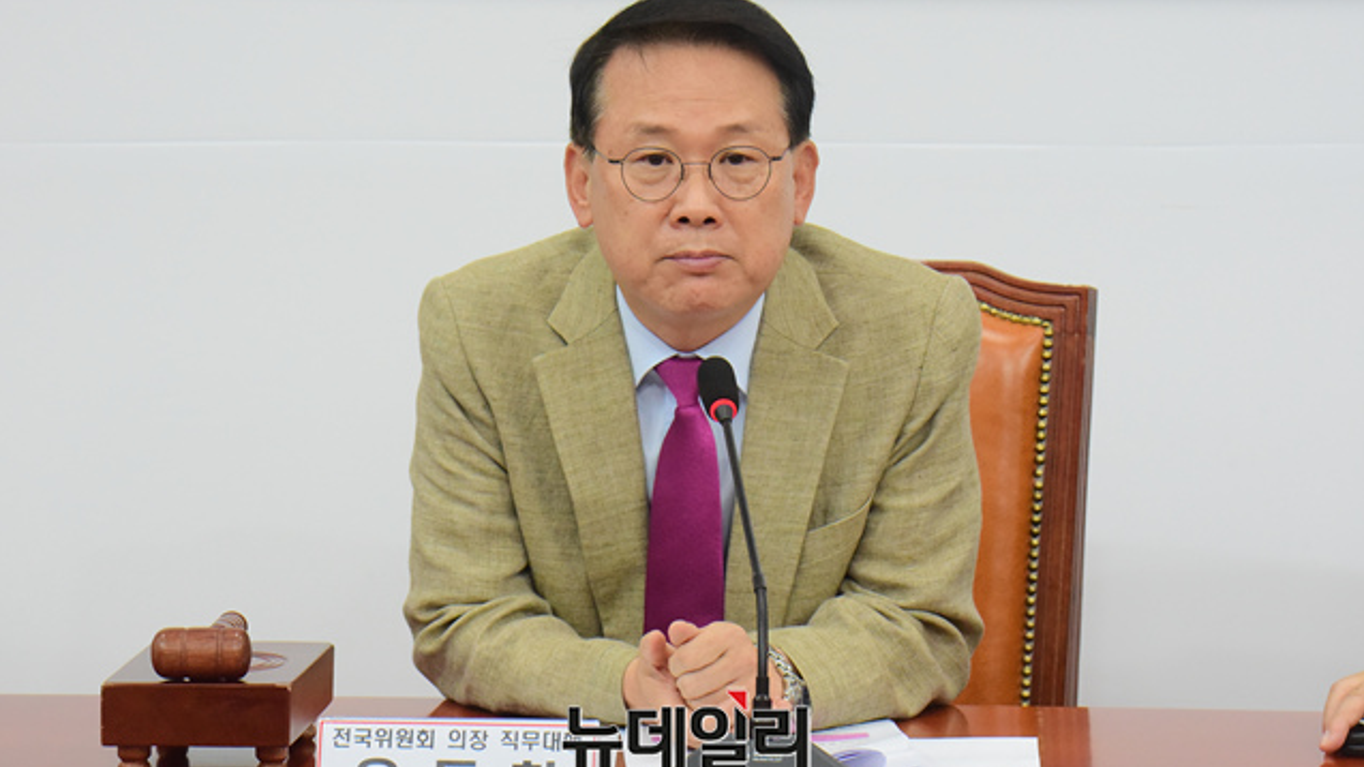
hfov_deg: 13.6
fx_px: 5713
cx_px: 681
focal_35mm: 158
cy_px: 365
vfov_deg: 7.7
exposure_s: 1/200
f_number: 11
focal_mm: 150
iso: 6400
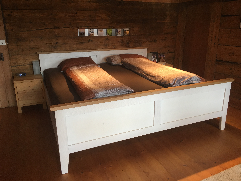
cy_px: 90
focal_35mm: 29
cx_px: 120
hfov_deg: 61.7
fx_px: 202
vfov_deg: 48.2
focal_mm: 4.15
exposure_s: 1/33
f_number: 2.2
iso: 80
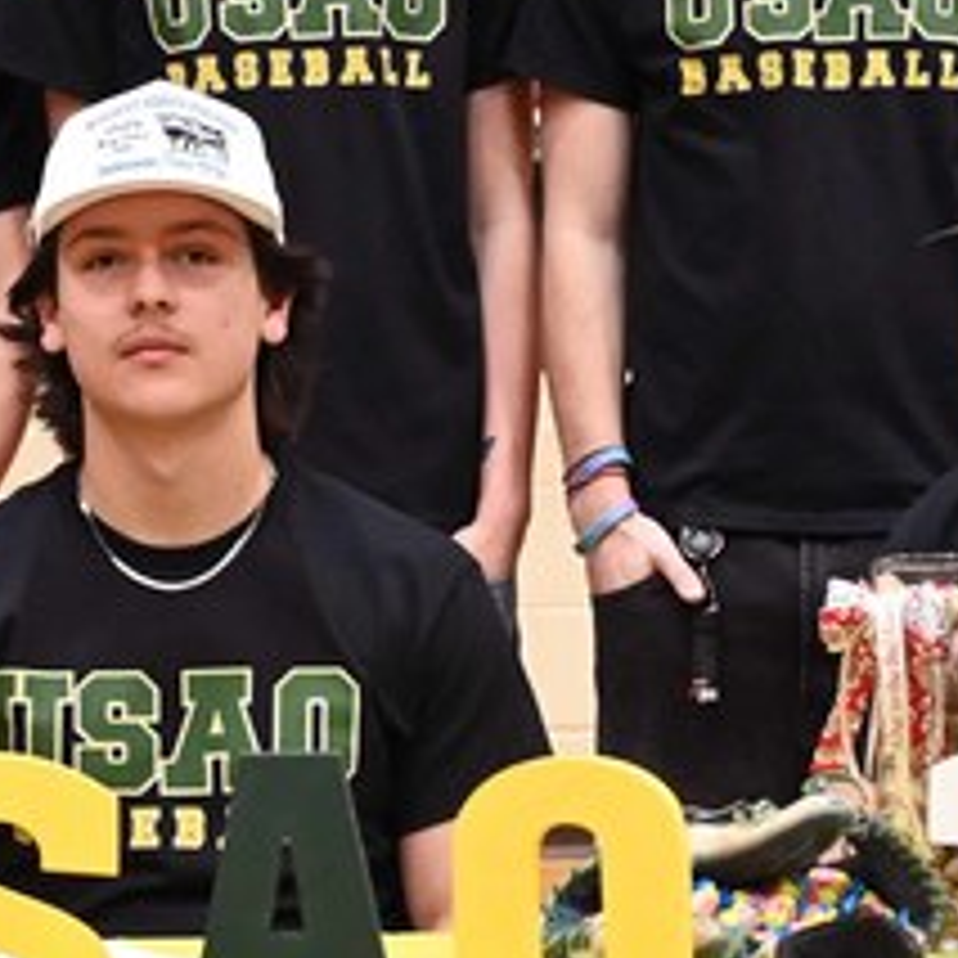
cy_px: 389
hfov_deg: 8.7
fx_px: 6262
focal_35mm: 200
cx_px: 81
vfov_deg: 8.7
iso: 3200
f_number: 4
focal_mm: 49
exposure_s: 1/100
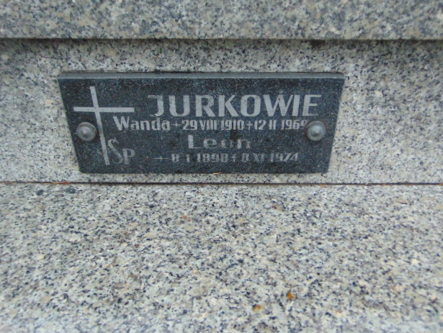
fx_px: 333
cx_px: 222
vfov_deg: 53.1
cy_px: 169
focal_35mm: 26
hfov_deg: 67.3
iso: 200
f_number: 3
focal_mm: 4.5
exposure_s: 1/250
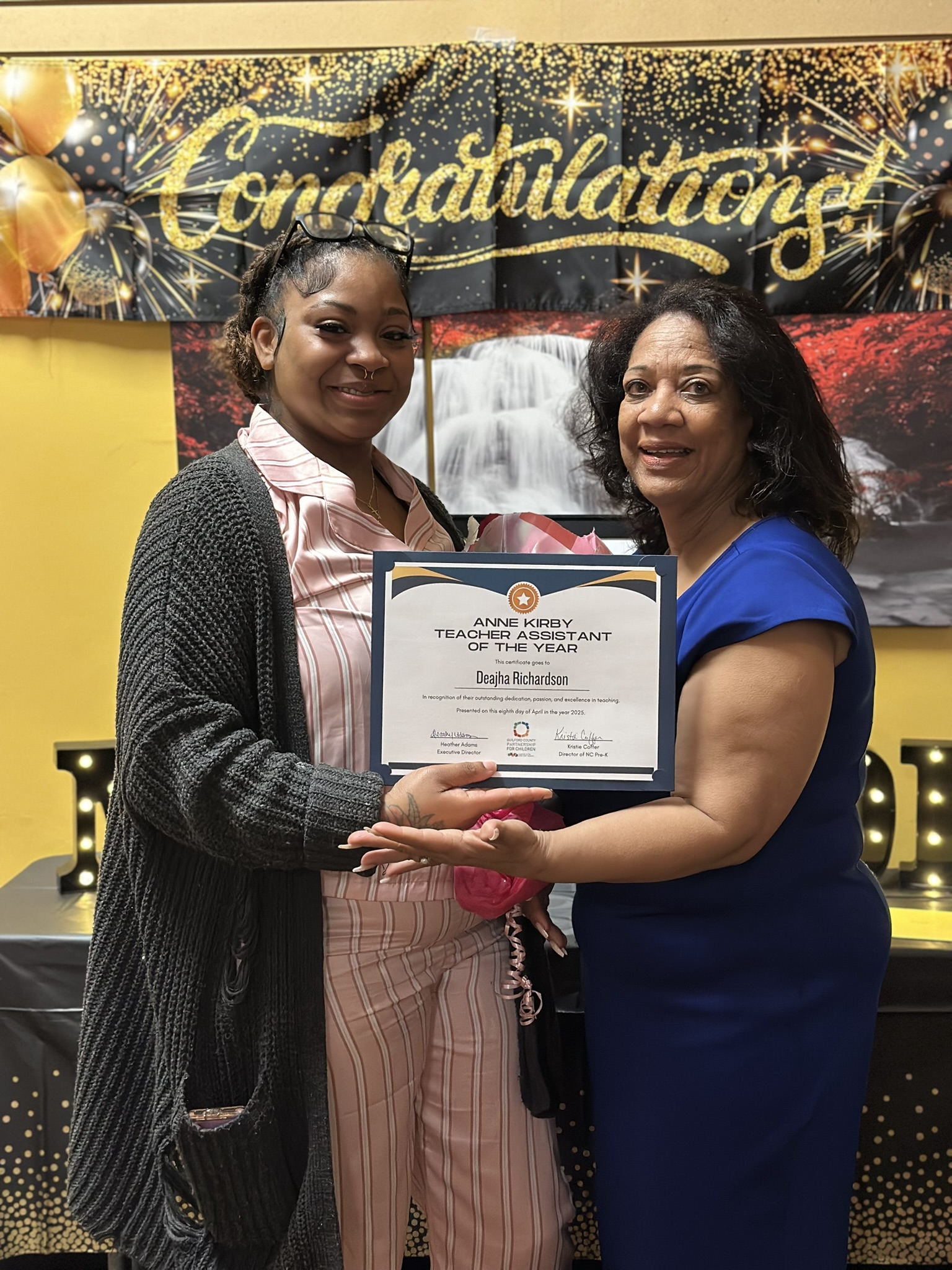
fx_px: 1760
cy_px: 635
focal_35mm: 48
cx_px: 476
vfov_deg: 39.7
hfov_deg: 30.3
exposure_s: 1/40
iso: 500
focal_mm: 6.86
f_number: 1.78
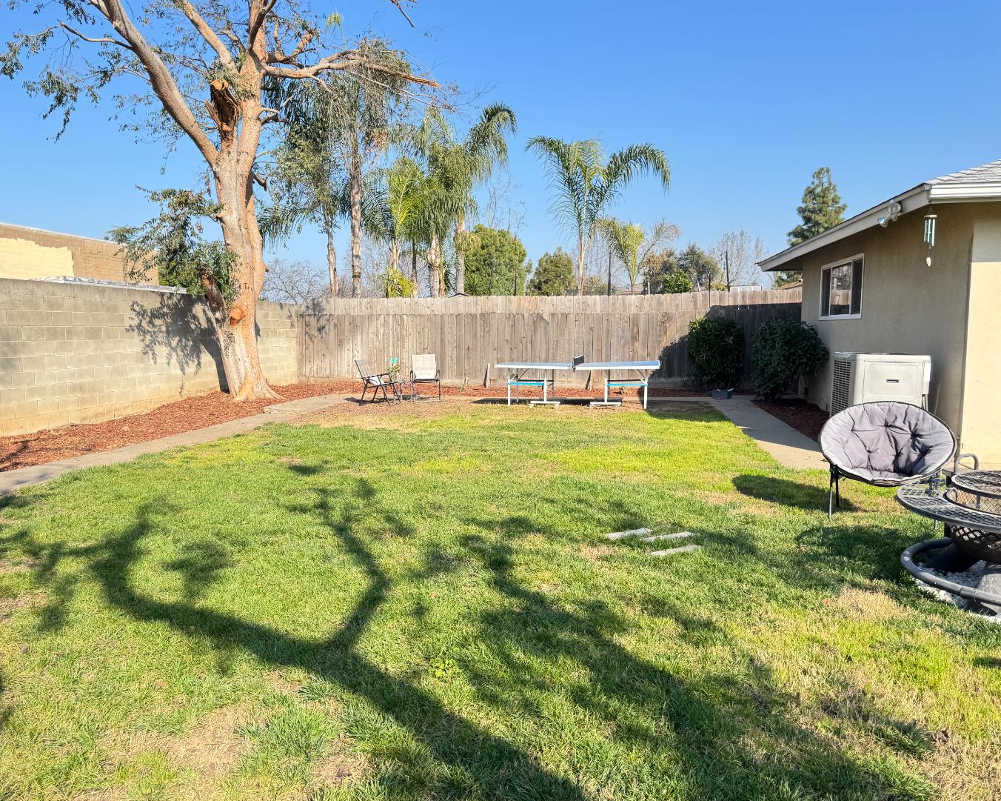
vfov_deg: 54.9
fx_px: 770
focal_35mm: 26
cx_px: 449
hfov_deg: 65.9
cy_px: 403
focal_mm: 6.76
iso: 80
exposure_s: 1/1425
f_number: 1.78
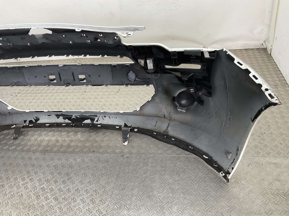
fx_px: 242
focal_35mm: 29
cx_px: 144
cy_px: 108
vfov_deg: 48.2
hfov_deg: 61.7
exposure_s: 1/100
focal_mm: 3
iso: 25
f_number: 1.8
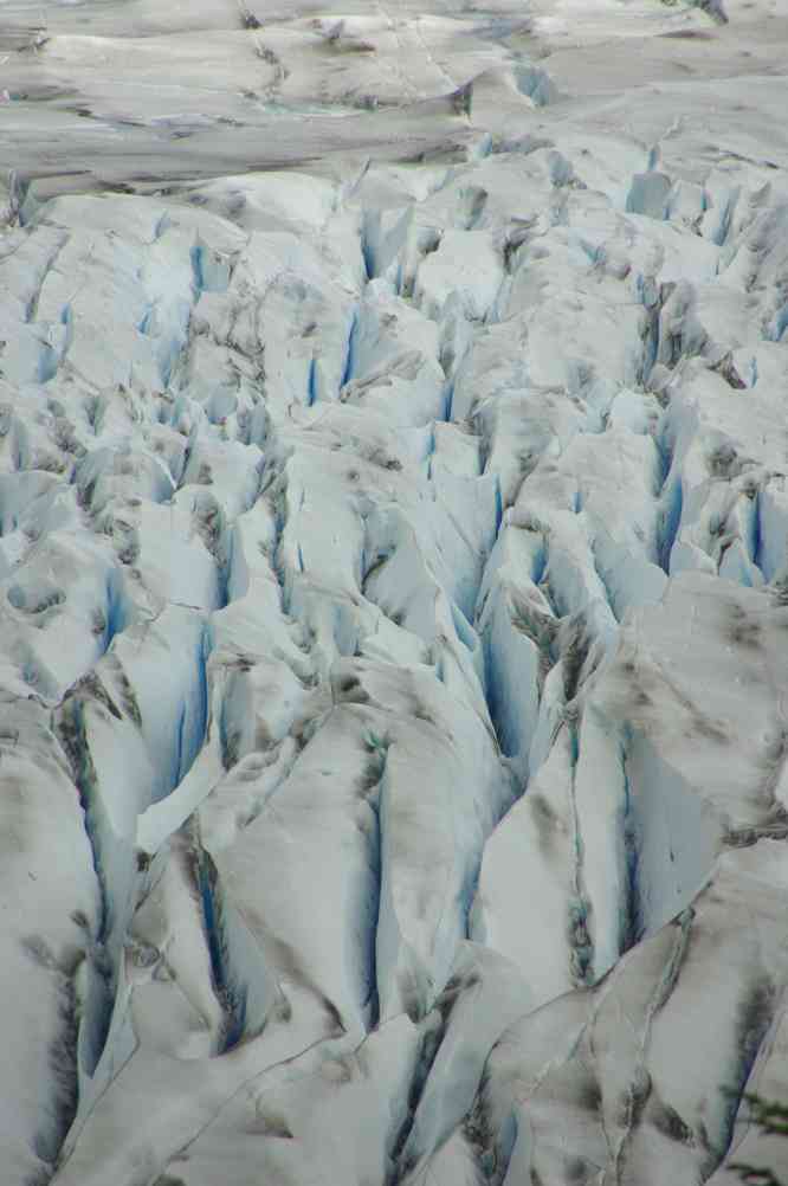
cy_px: 593
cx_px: 394
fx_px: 12337
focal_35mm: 375
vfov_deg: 5.5
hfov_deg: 3.7
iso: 100
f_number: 9.5
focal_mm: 250
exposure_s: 1/500
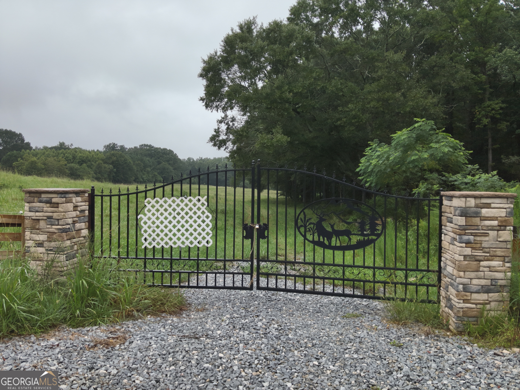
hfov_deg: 71.6
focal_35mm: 24
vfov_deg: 56.8
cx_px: 260
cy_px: 195
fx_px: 361
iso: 110
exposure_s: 1/250
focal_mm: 4.4
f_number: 2.8
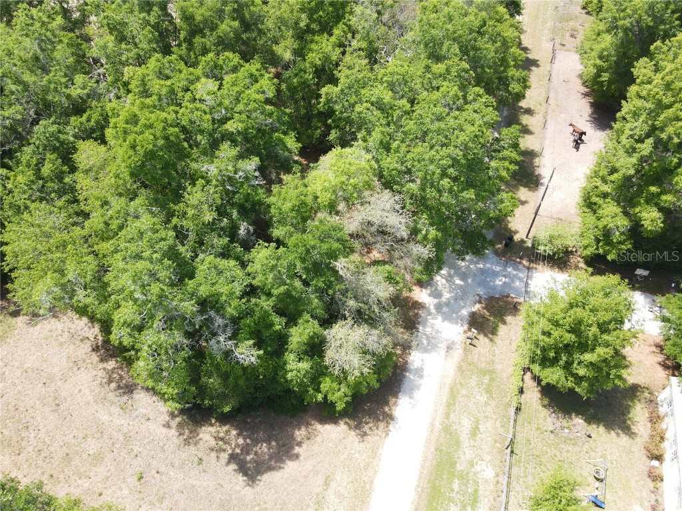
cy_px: 256
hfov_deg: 71.6
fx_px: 473
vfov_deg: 56.8
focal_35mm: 24
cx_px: 341
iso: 100
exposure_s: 1/125
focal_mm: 4.5
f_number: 2.8
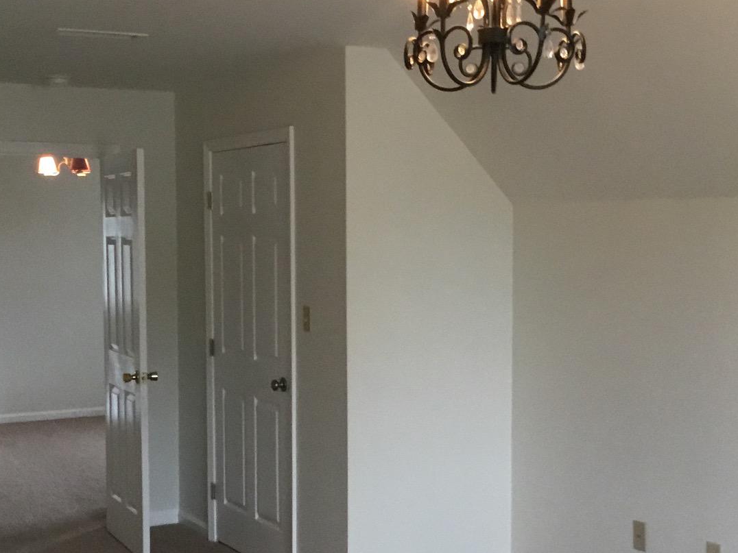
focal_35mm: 59
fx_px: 1258
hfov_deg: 32.7
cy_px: 323
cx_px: 345
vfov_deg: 24.8
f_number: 2.4
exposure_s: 1/30
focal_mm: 3.3
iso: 125
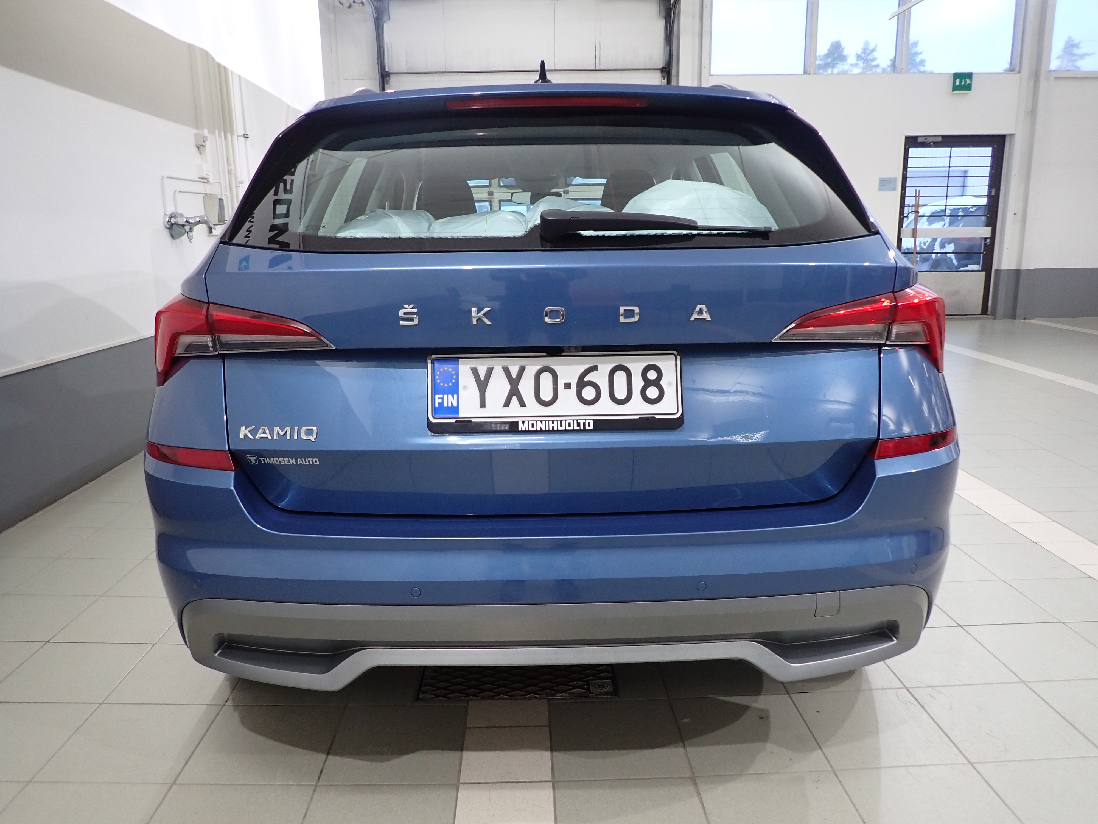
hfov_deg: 69.4
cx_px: 549
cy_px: 412
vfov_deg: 54.9
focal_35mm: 25
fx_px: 793
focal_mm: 4.5
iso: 200
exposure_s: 1/50
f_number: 2
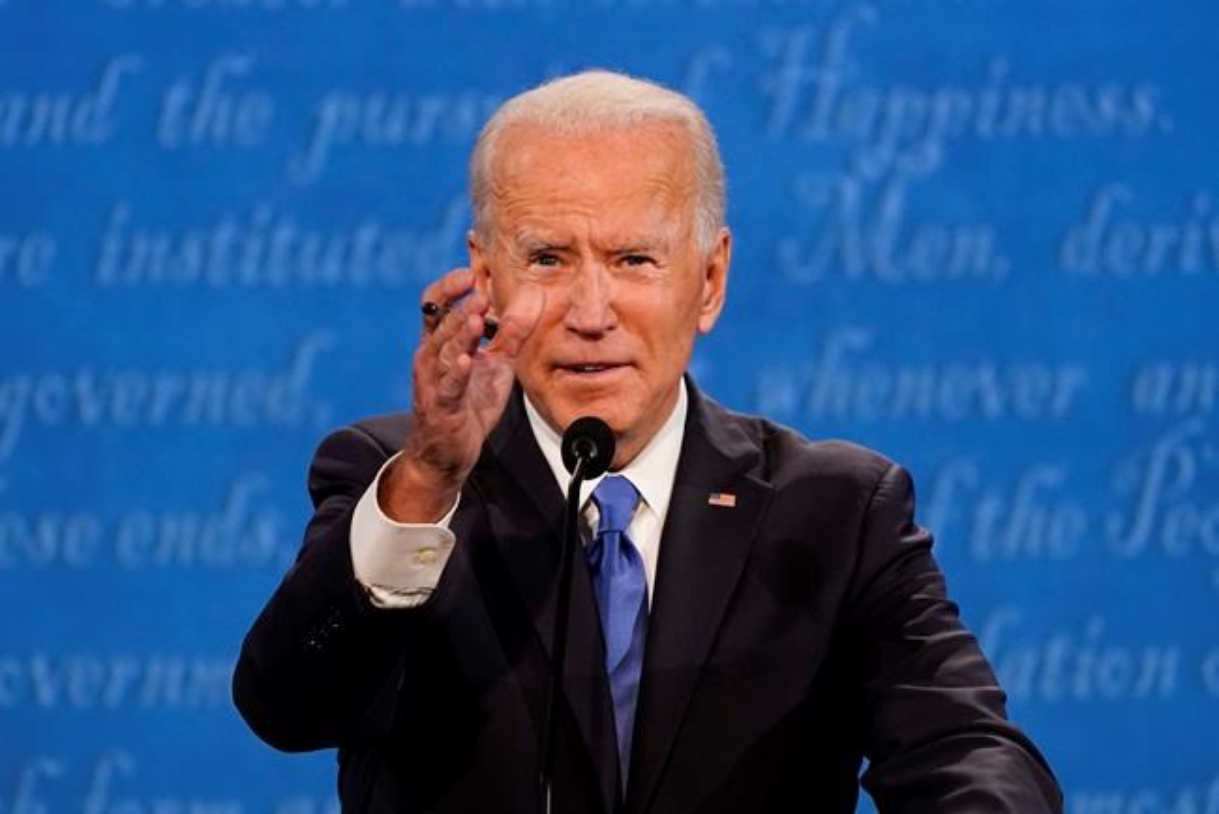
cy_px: 407
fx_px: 11924
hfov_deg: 5.9
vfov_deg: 3.9
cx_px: 610
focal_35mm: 352
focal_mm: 352
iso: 4000
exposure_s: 1/250
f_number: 5.6
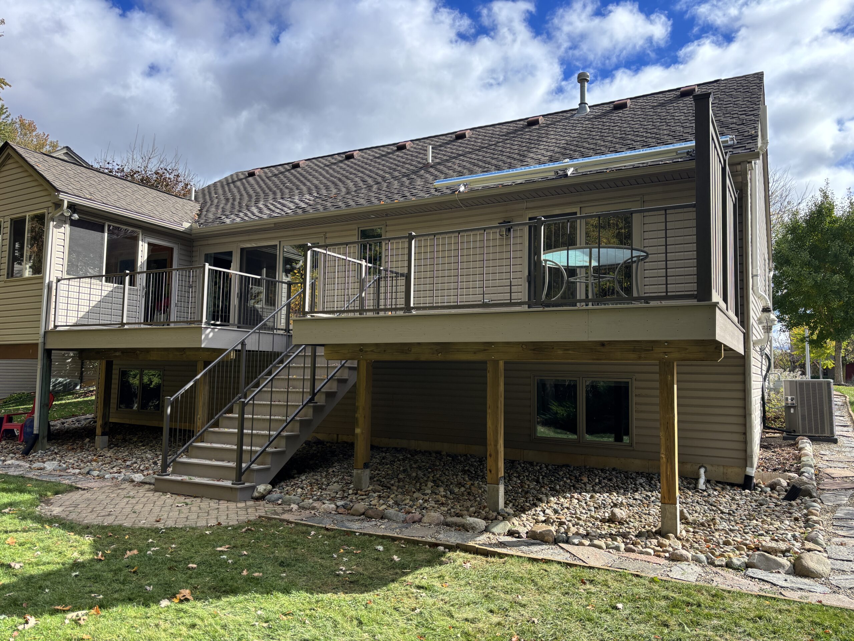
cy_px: 320
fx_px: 641
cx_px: 427
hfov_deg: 67.3
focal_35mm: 26
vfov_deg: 53.1
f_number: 1.6
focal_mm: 5.96
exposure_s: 1/1344
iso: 50
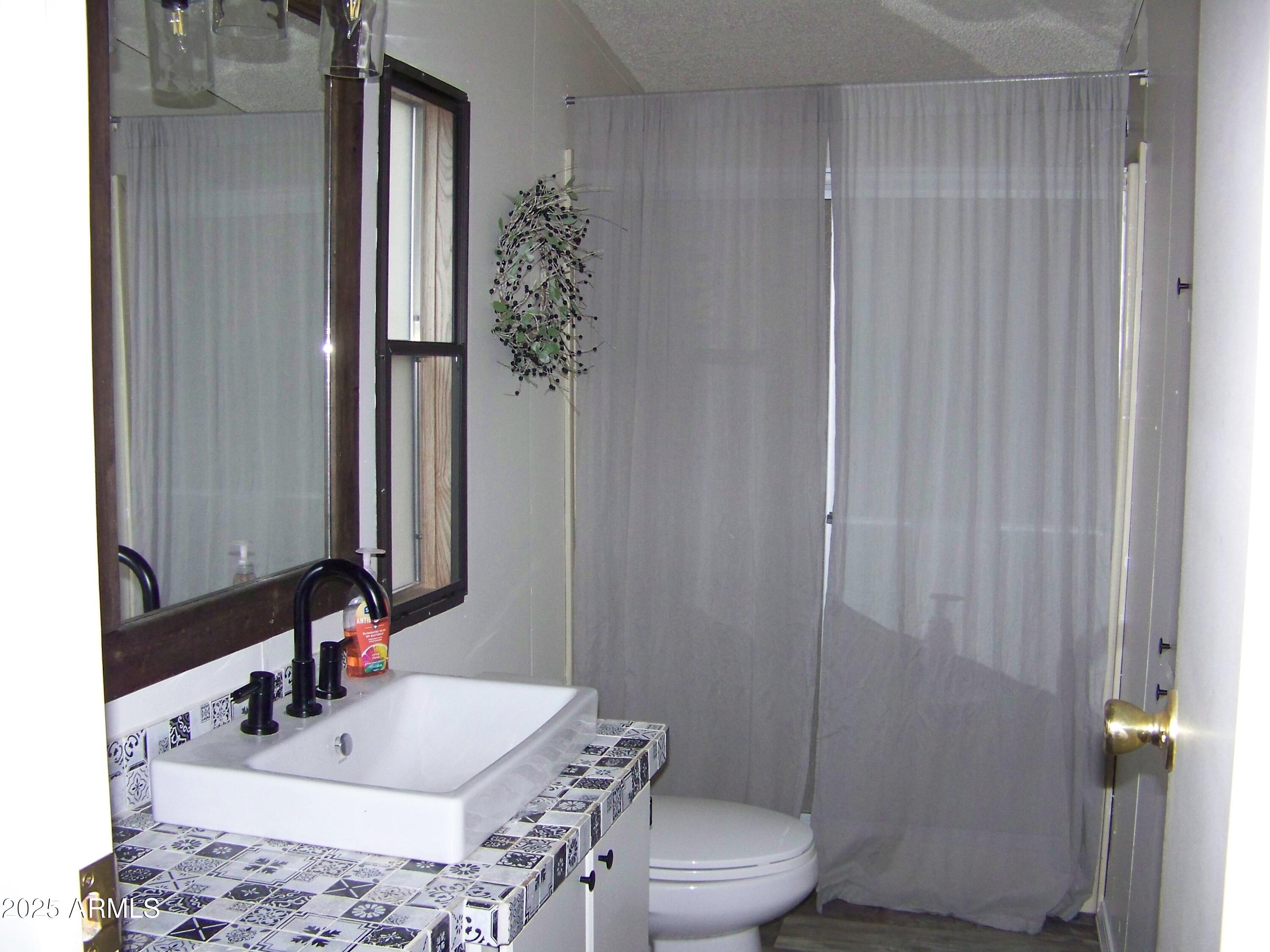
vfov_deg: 39.7
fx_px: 1321
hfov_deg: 51.4
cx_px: 635
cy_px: 476
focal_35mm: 36
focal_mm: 5.85
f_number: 2.8
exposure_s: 1/30
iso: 200
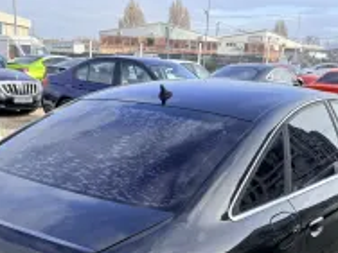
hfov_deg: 41.2
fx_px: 449
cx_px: 151
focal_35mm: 46
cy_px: 235
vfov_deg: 30.0
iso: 100
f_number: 1.78
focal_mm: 6.76
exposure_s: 1/1250
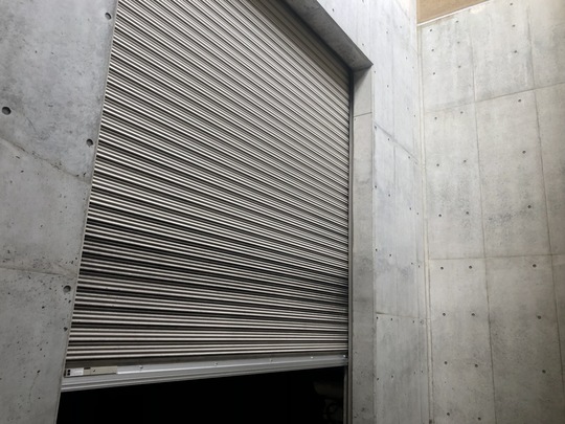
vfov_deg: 49.7
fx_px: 457
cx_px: 282
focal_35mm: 28
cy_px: 212
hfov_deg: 63.4
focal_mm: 4
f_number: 1.8
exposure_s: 1/120
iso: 32
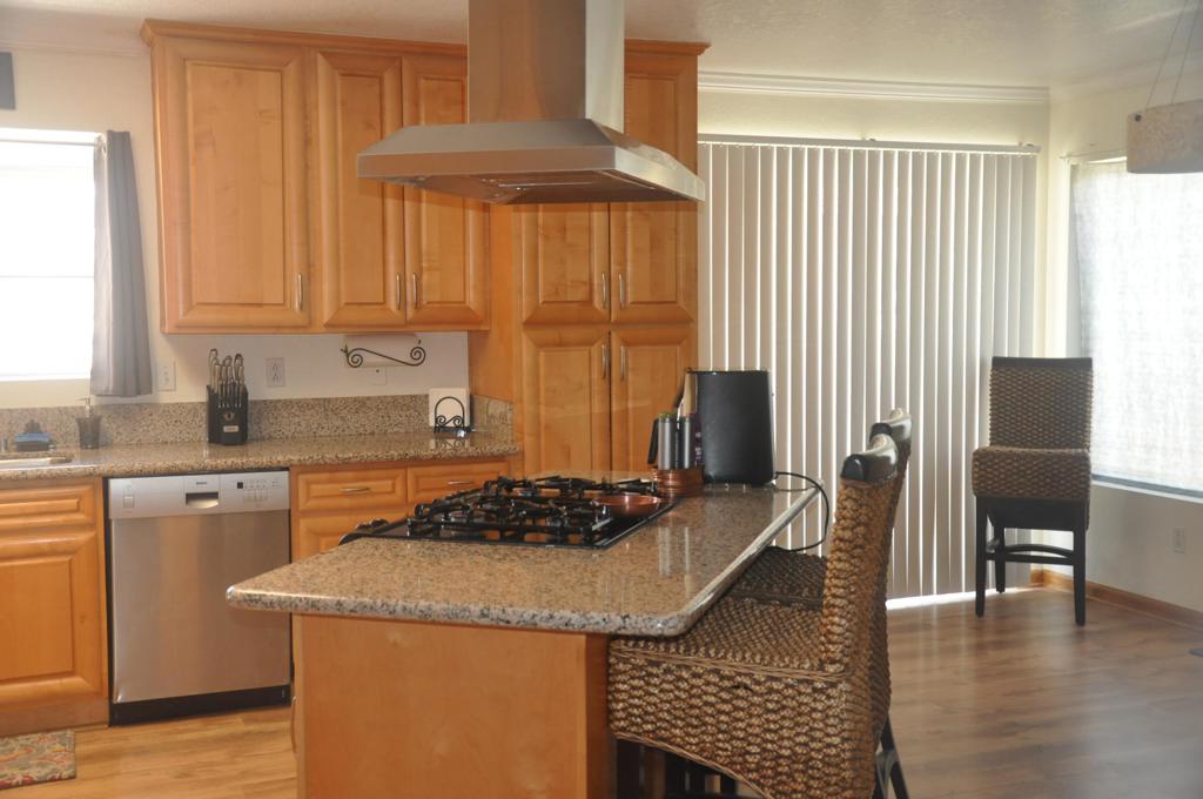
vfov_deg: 34.1
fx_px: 1302
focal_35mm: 39
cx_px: 602
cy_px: 400
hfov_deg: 49.6
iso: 1000
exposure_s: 1/100
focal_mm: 26
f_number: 4.5
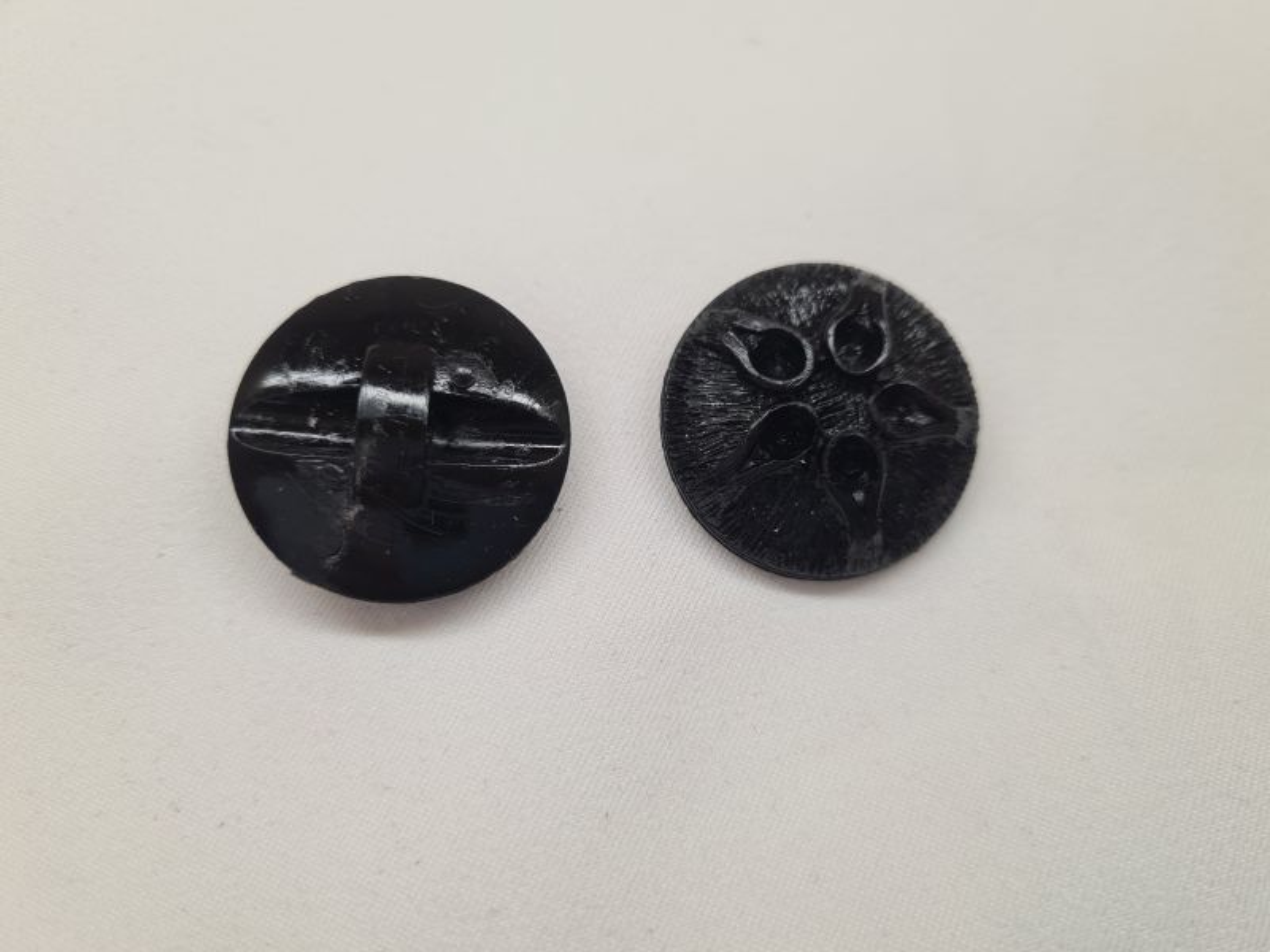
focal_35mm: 26
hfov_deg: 67.3
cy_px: 476
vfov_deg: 53.1
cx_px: 635
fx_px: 954
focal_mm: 5.4
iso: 50
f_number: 1.8
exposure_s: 1/179
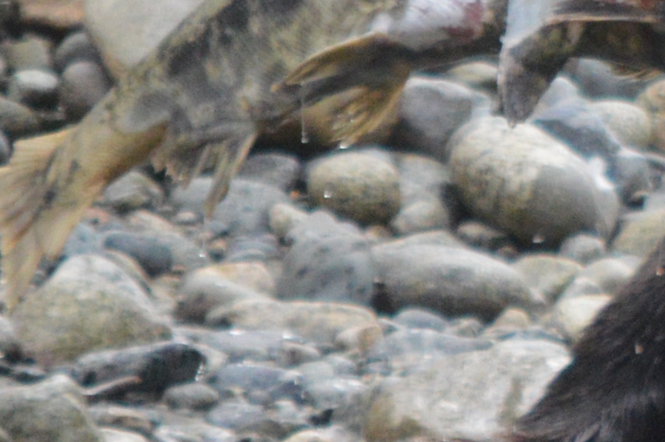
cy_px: 104
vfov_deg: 0.5
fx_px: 46684
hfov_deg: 0.8
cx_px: 1162
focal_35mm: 2530
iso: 1600
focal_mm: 300
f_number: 5.6
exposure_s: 1/500
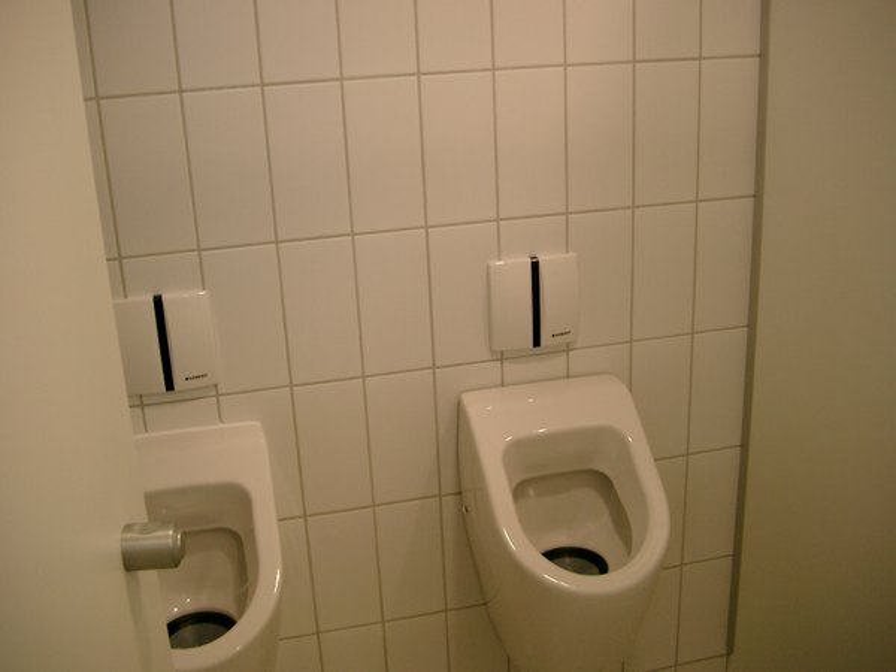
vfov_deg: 38.7
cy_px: 336
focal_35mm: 37
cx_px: 448
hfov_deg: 50.1
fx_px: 958
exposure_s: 1/100
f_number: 2.6
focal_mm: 7.6
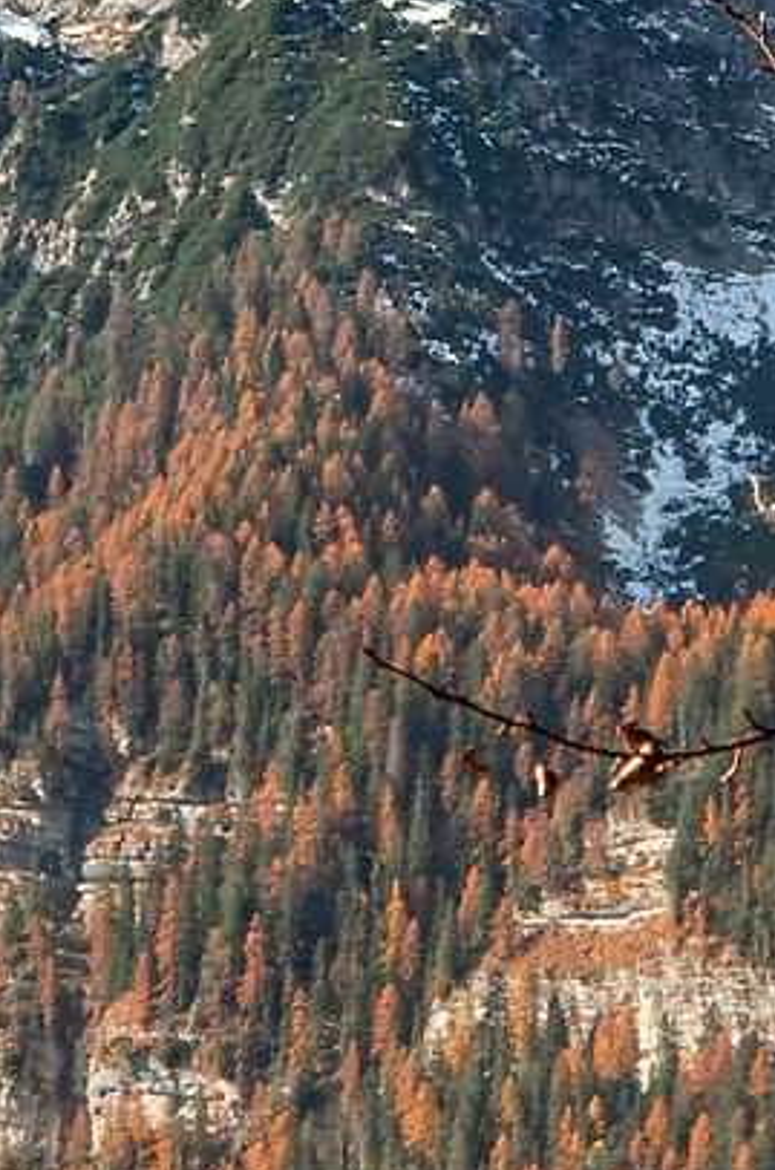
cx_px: -251
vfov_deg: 6.5
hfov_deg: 4.3
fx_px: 10344
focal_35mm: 319
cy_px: 772
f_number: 11
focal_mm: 36
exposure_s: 1/30
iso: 100
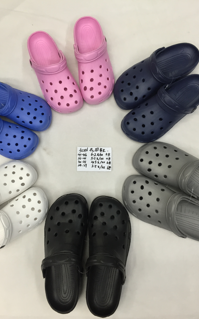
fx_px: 269
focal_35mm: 31
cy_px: 159
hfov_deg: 40.6
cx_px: 98
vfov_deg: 61.2
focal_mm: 4.15
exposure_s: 1/33
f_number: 2.2
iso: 100
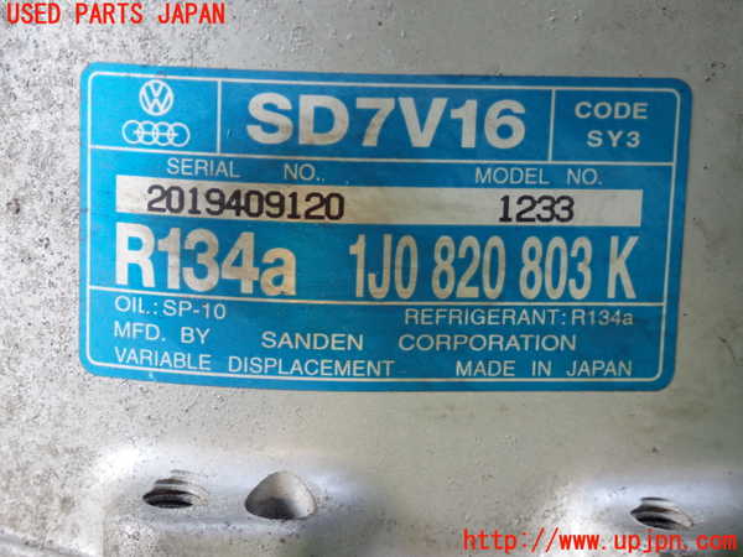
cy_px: 278
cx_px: 372
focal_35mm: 82
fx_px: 1760
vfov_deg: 18.0
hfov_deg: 23.8
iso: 800
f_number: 4.3
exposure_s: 1/80
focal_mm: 14.62
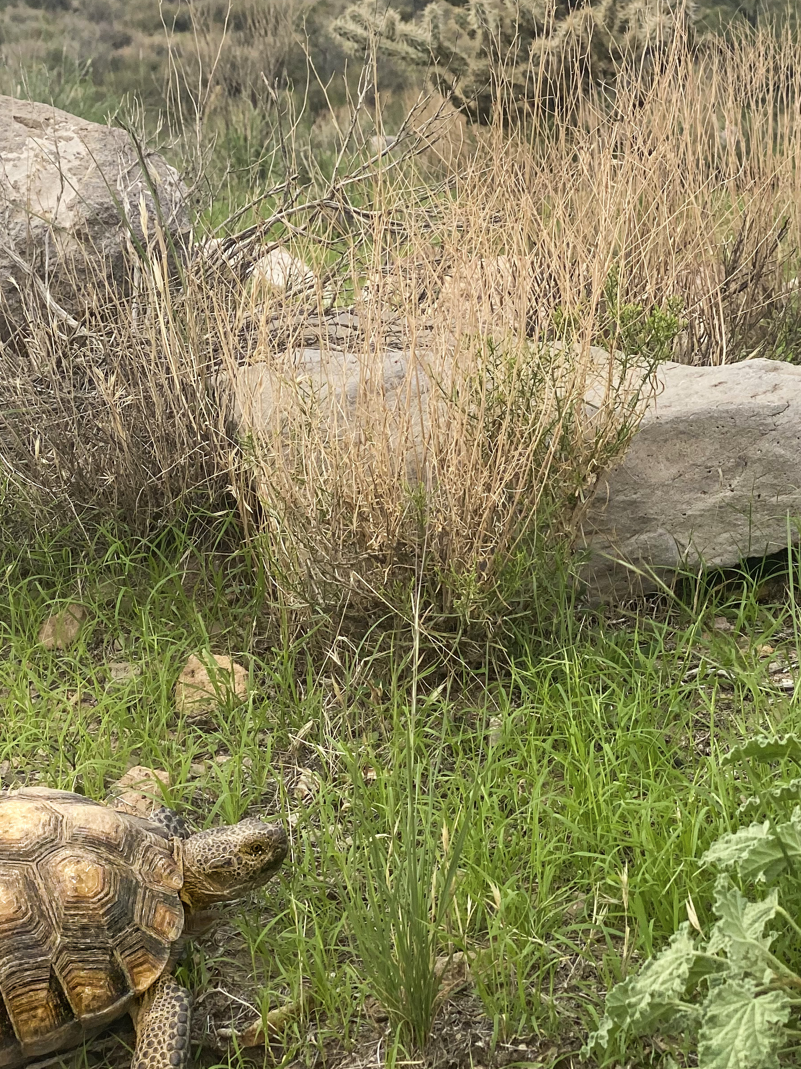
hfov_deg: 16.8
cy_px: 518
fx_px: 2715
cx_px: 325
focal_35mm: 88
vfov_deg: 22.3
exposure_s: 1/421
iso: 20
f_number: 2
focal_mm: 6
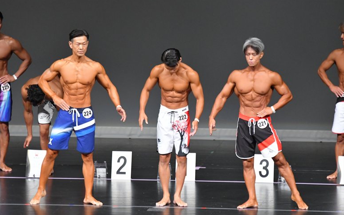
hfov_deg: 6.8
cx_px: 172
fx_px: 2877
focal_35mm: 307
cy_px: 113
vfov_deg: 4.3
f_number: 5.6
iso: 5000
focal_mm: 200
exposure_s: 1/400
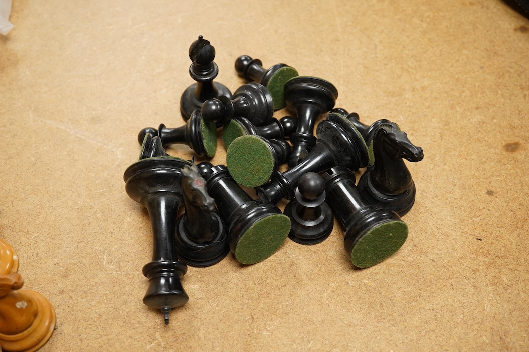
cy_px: 180
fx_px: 705
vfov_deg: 28.1
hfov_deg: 41.1
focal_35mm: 48
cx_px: 264
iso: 2500
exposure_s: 1/200
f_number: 7.1
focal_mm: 30
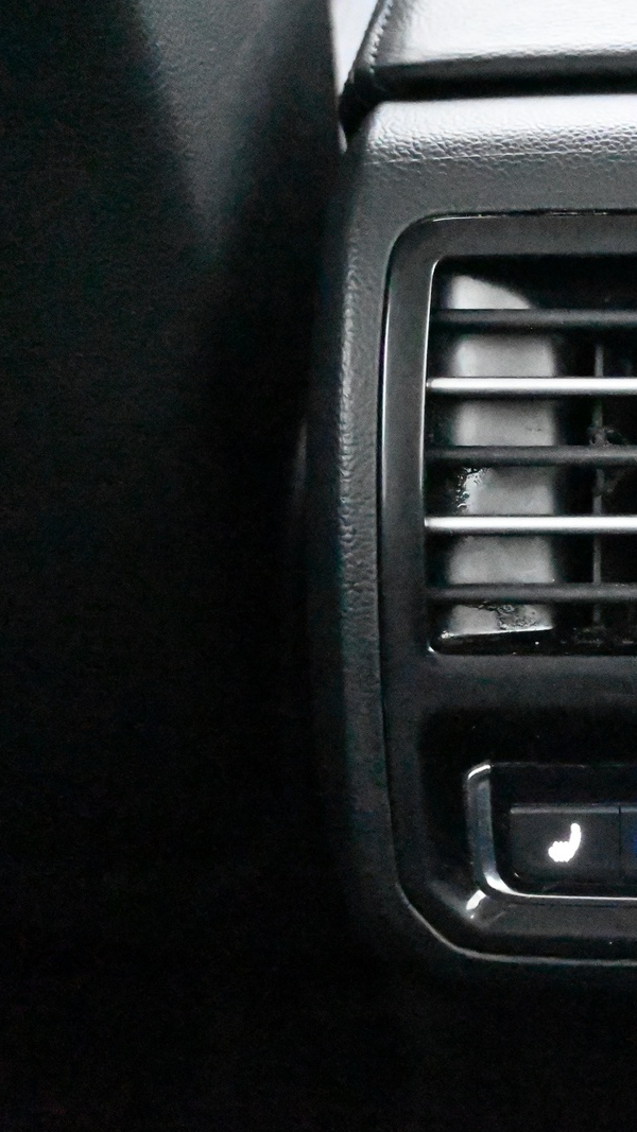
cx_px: 806
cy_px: 570
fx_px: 1898
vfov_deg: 33.2
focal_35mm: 63
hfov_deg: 17.9
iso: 51200
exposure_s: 1/40
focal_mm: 26.5
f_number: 4.5
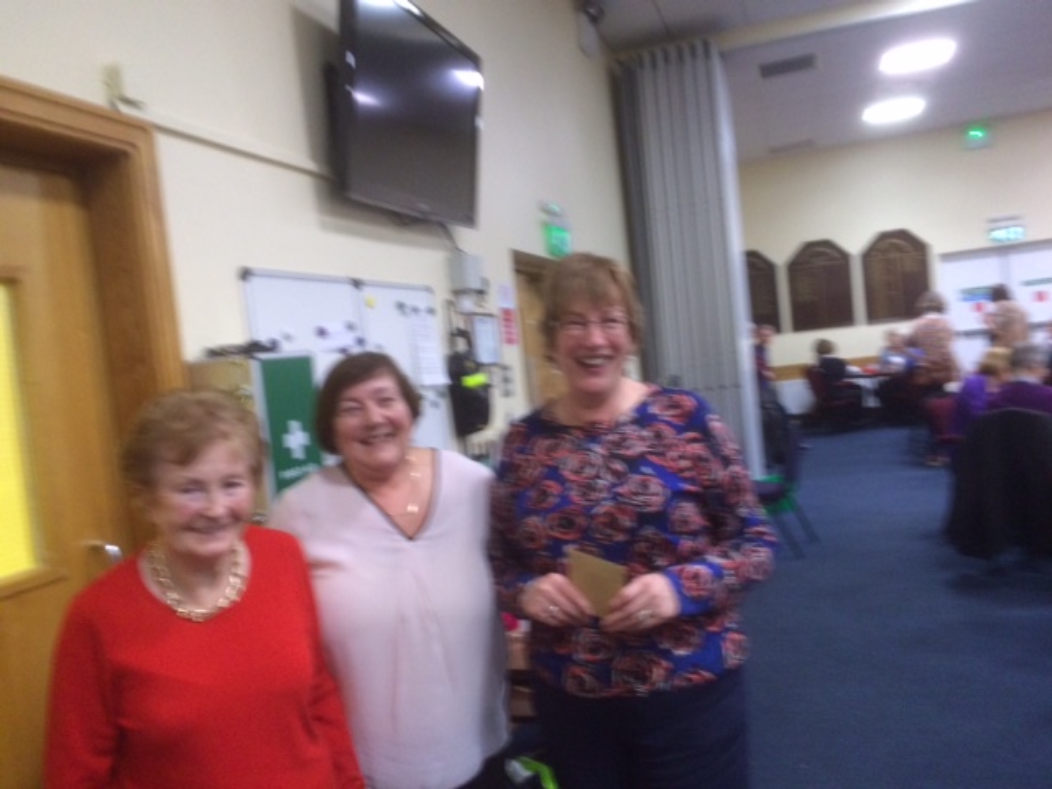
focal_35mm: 29
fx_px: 881
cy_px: 394
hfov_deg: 61.7
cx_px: 526
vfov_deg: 48.2
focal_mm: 4.15
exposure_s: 1/33
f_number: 2.2
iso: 200
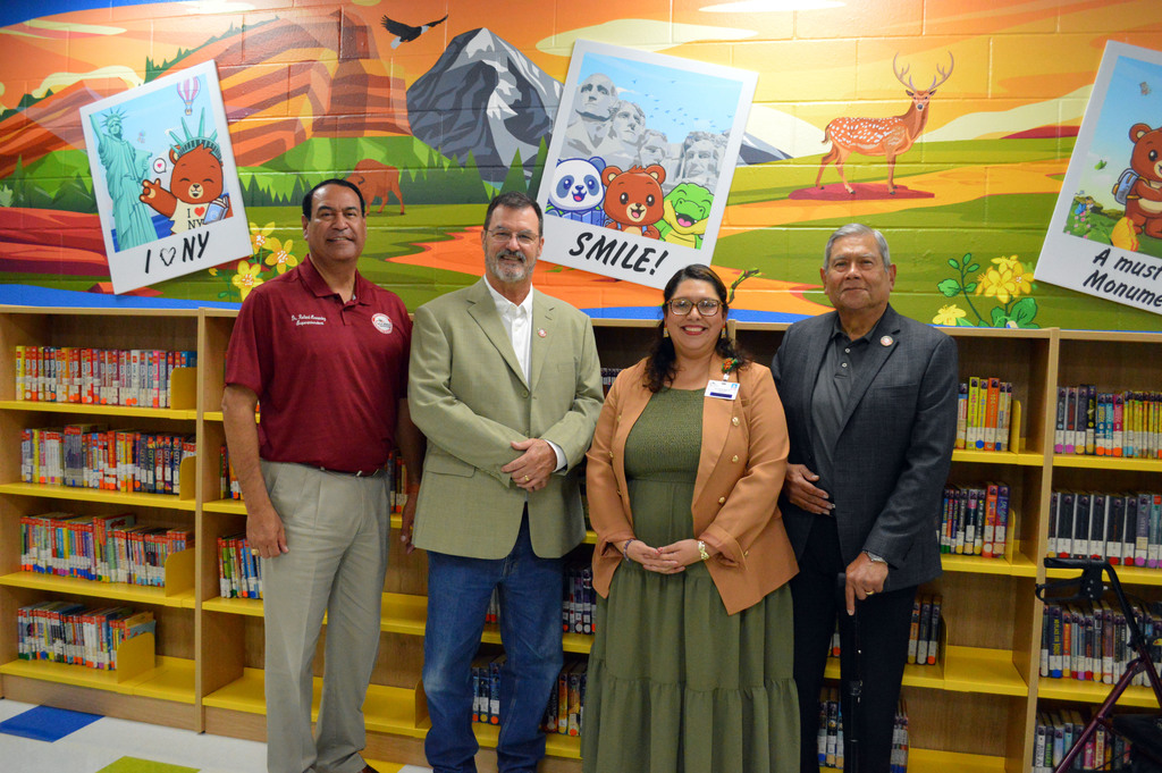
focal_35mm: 30
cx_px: 581
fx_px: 968
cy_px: 386
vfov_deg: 43.5
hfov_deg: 62.0
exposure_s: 1/320
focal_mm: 20
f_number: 3.8
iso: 3200
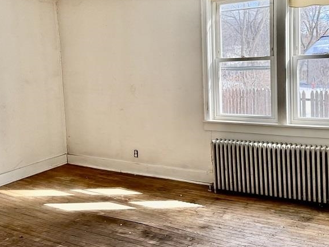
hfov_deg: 45.8
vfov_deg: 34.9
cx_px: 159
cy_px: 93
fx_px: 390
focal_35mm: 41
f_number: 1.78
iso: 80
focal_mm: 6.76
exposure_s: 1/277
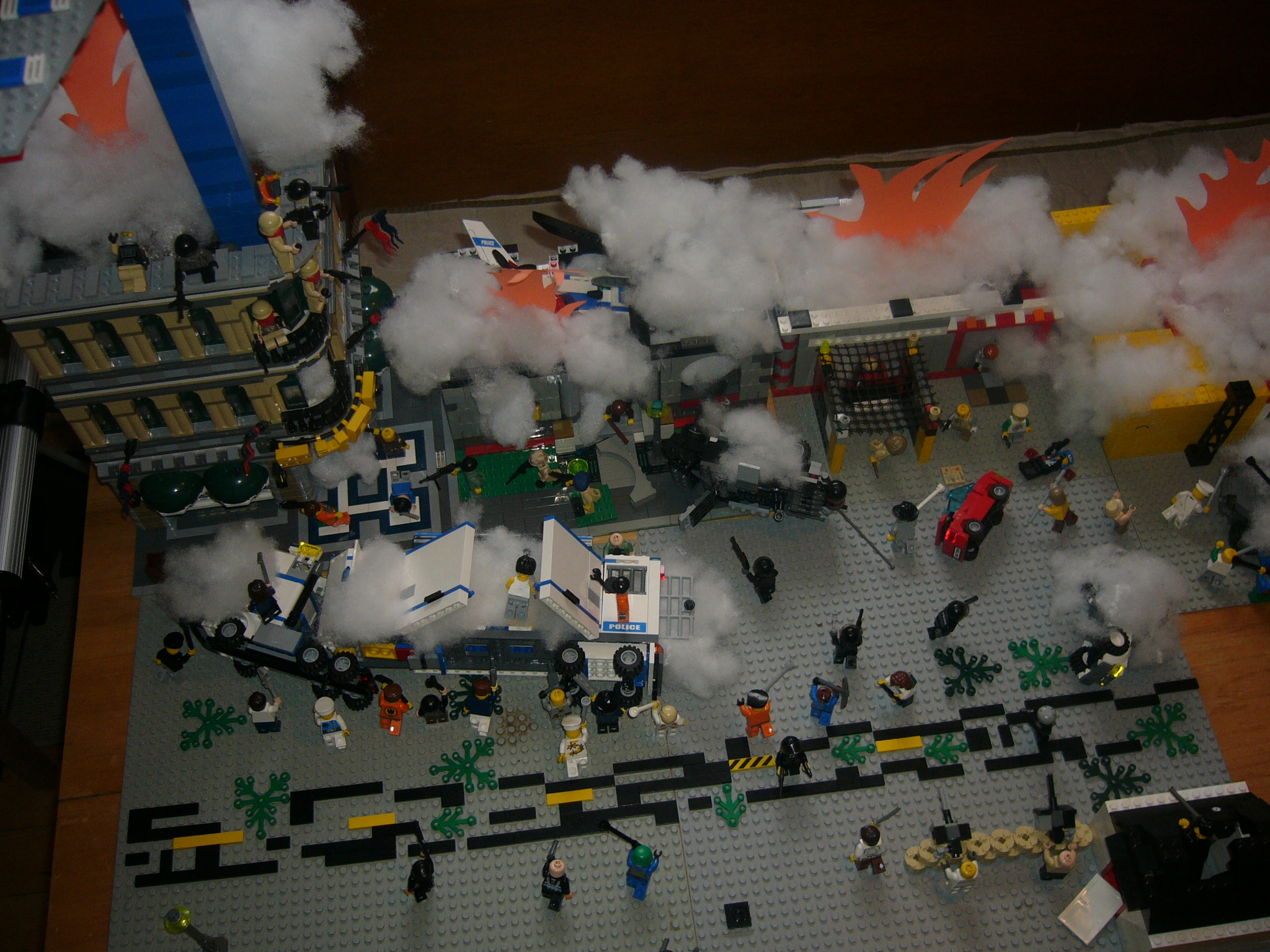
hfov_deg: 52.6
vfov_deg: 40.7
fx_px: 1284
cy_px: 476
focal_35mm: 35
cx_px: 635
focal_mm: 5.8
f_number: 2.8
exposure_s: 1/60
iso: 100
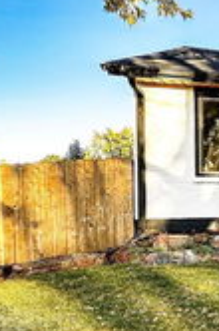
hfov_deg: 16.9
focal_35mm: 45
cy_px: 199
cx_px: 484
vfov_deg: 43.5
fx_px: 412
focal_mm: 2.22
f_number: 2.2
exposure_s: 1/160
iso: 40
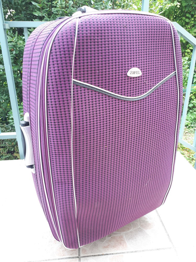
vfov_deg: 65.3
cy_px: 131
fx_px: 204
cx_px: 98
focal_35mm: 27
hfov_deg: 51.4
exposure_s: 1/33
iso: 40
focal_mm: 3.6
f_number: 1.9
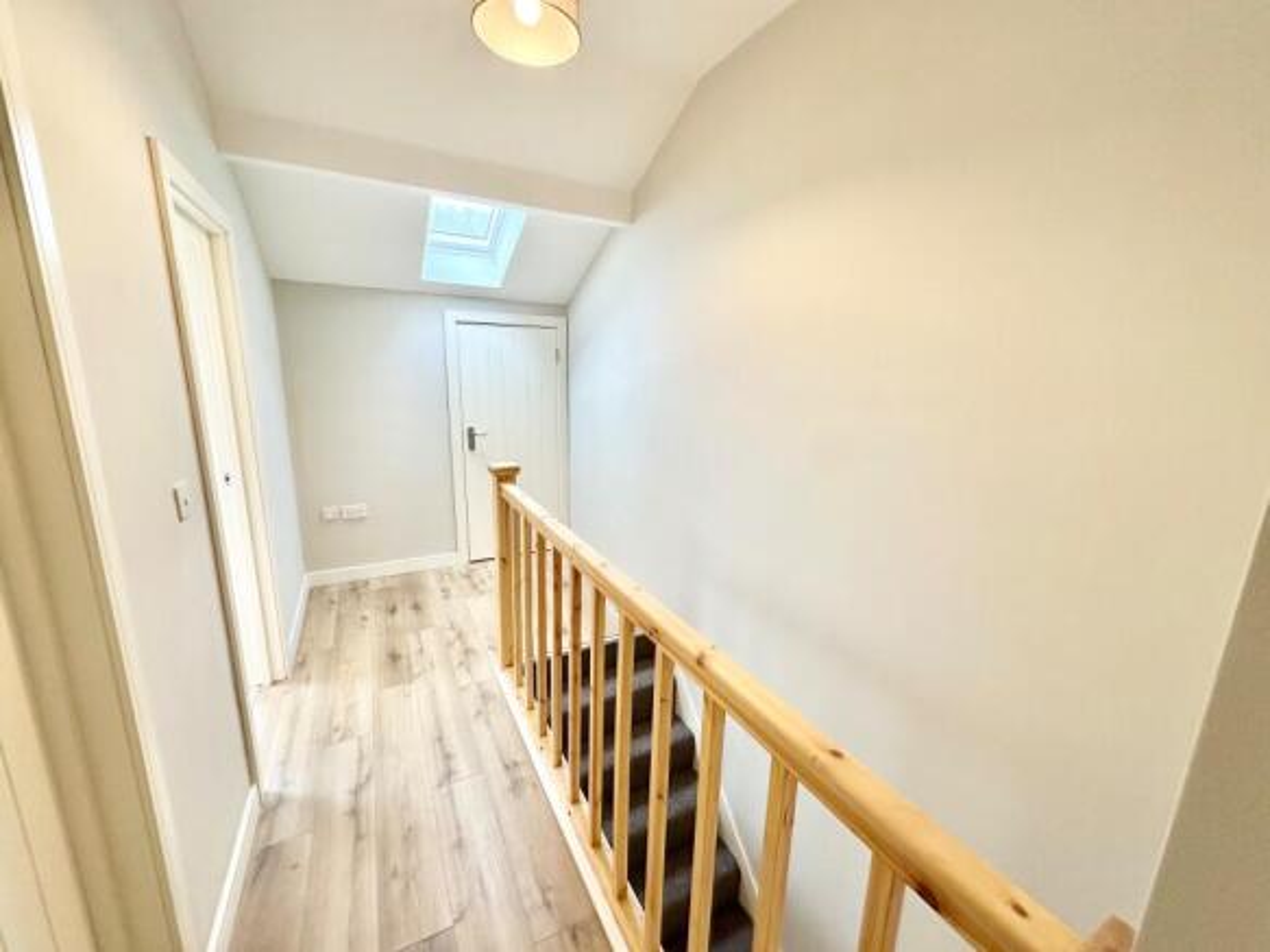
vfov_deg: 85.7
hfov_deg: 102.1
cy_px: 476
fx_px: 514
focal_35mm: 14
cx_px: 635
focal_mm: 2.22
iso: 160
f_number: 2.2
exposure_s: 1/100
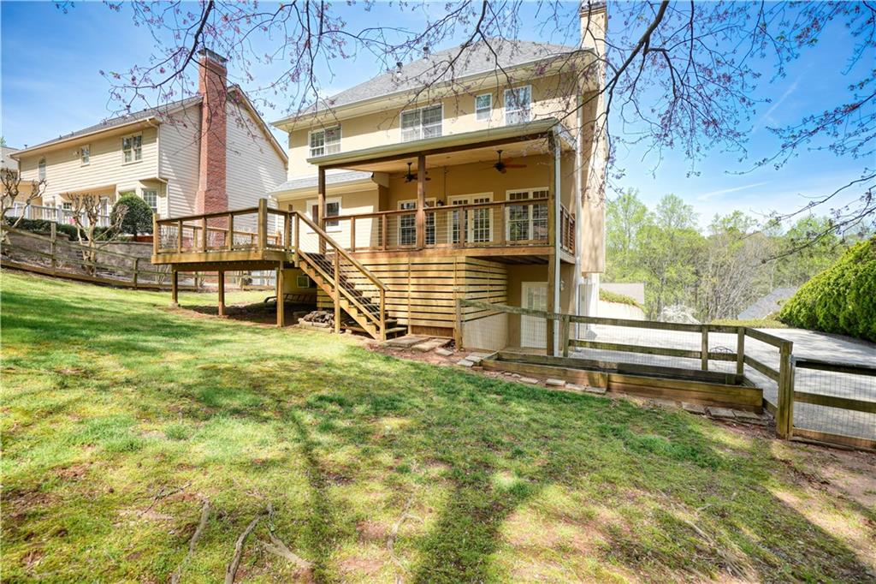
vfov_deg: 73.7
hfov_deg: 96.8
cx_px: 438
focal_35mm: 16
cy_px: 292
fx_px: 389
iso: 100
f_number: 5.6
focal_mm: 16
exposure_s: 1/200
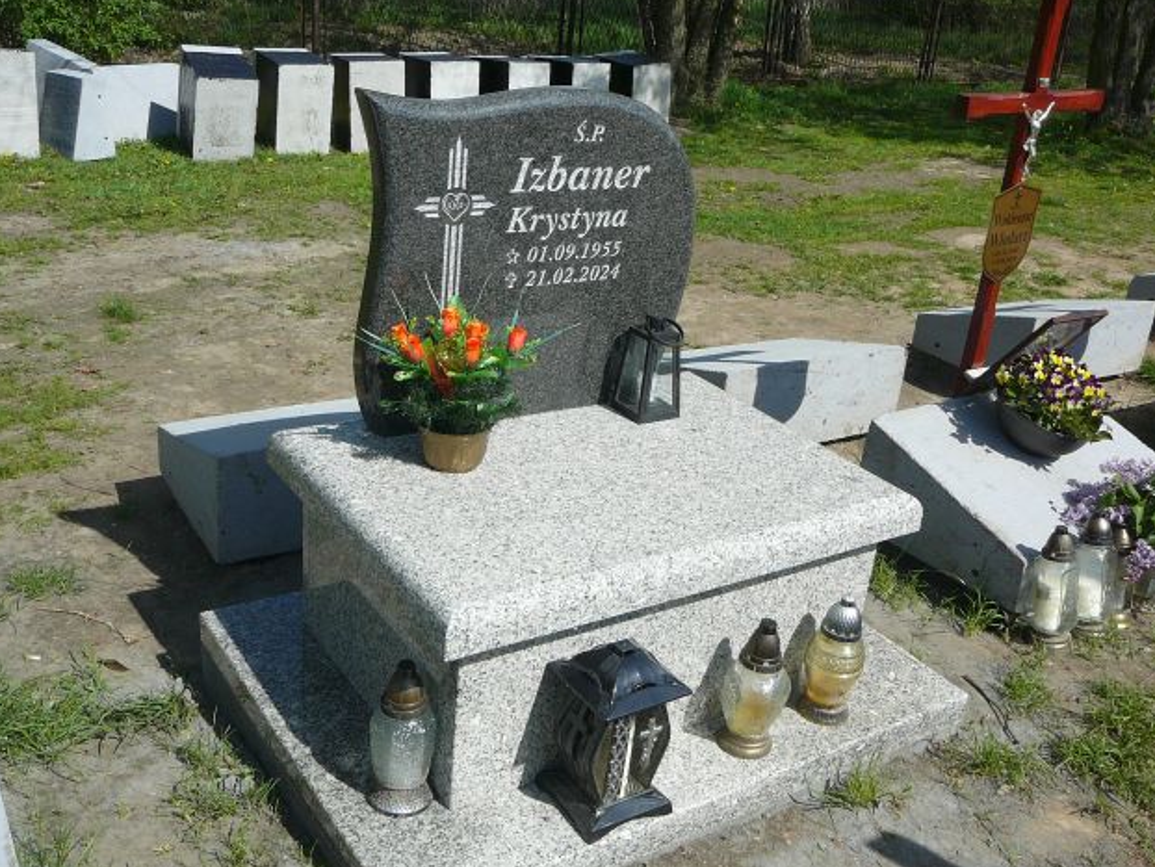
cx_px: 587
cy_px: 434
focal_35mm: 36
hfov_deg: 51.3
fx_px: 1202
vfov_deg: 39.7
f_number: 5
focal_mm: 5.2
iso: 80
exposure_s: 1/500
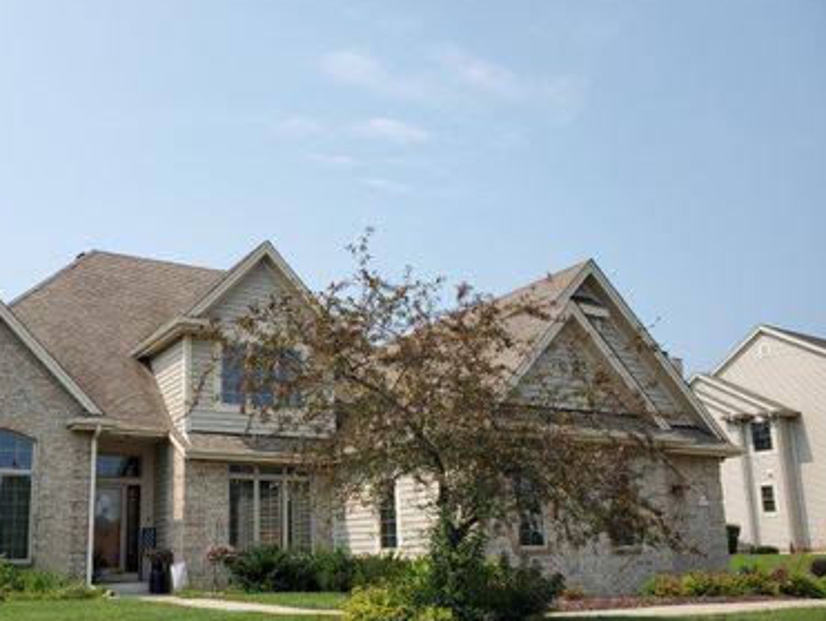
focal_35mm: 35
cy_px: 402
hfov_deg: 51.7
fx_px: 836
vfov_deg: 40.4
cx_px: 285
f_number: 2.4
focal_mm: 4.3
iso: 50
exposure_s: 1/1215
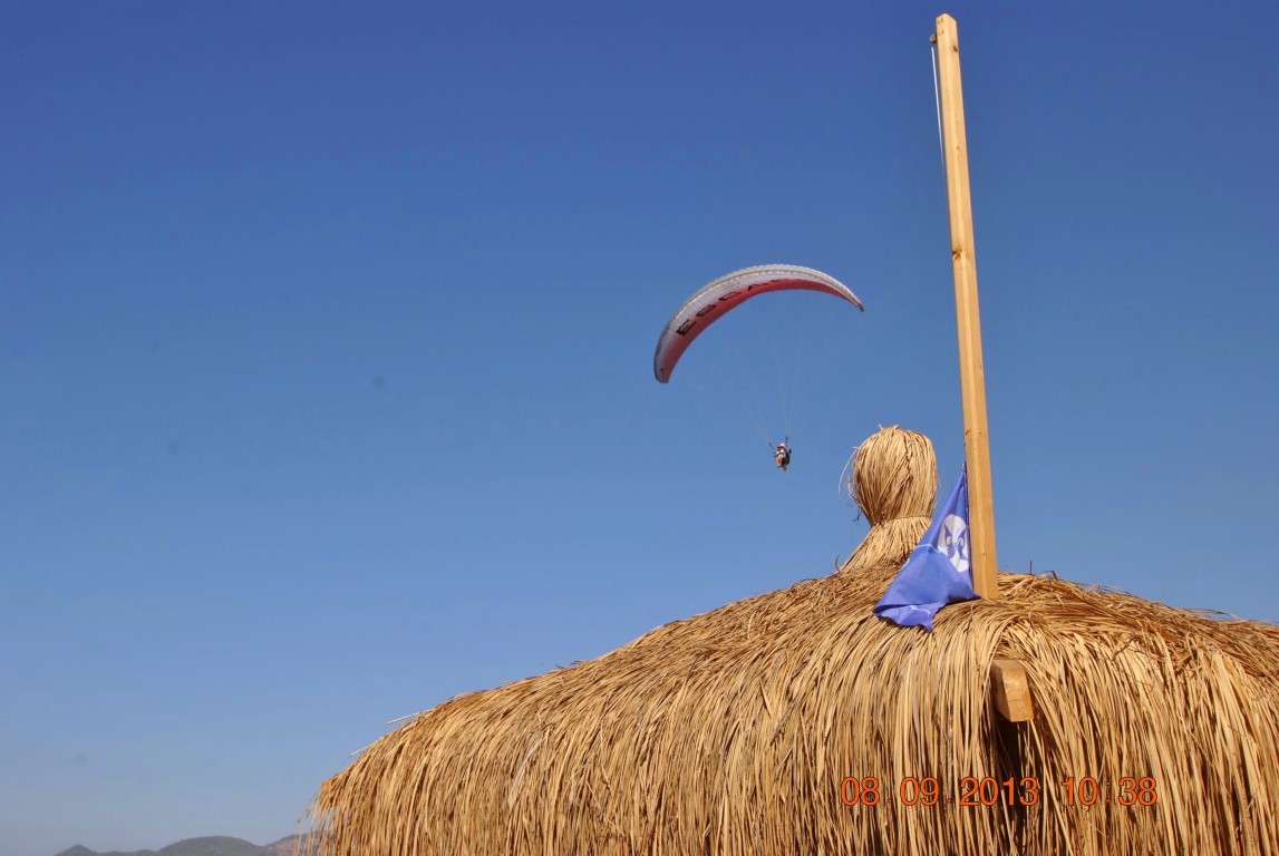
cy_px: 428
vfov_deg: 37.0
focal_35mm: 36
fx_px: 1281
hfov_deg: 53.1
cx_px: 640
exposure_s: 1/250
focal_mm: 24
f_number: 8
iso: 100
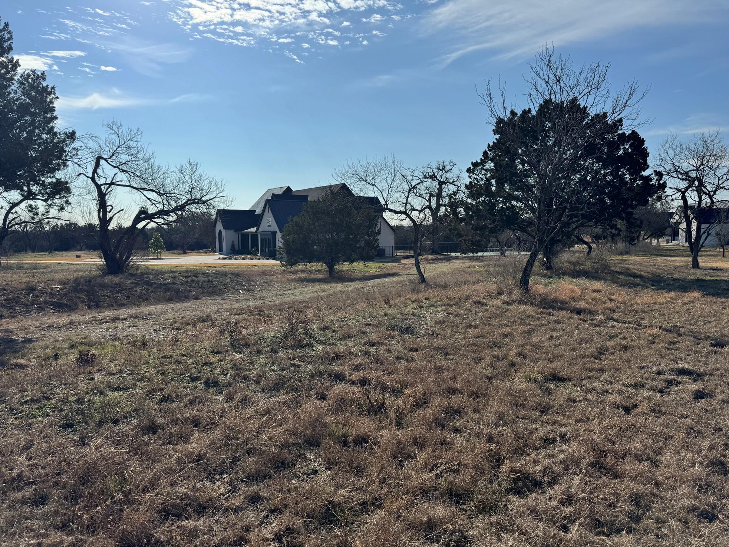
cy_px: 266
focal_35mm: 25
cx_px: 379
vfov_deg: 54.9
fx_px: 527
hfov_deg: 69.4
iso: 100
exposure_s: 1/12346
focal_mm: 6.76
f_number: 1.78
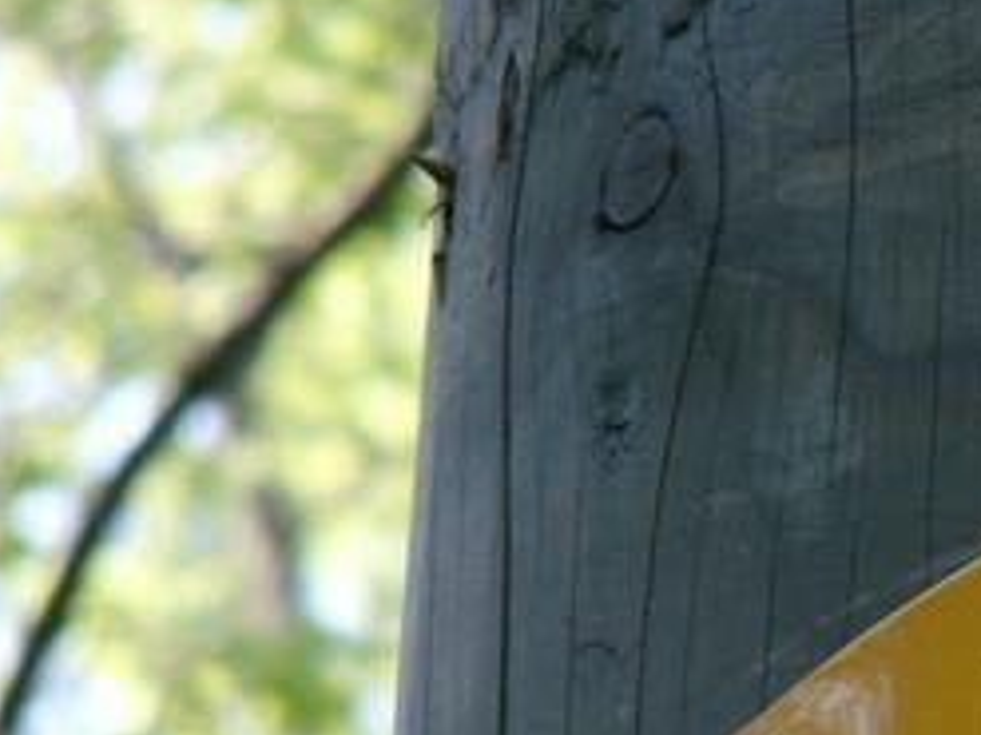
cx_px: 1132
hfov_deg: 3.6
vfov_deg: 2.7
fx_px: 15777
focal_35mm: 557
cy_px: 870
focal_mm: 35.13
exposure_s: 1/50
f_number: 4
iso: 80
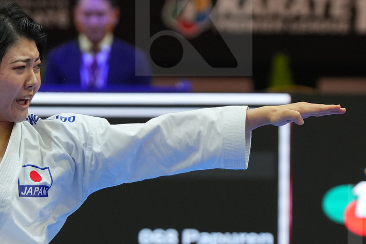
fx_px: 3963
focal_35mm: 390
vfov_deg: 3.5
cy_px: 241
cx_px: 194
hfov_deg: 5.3
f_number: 2.8
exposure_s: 1/1000
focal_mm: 111
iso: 1250
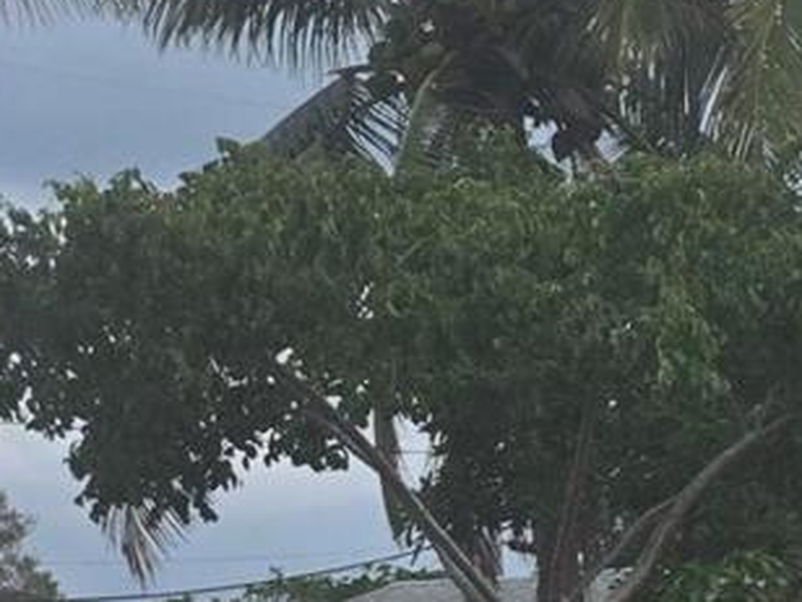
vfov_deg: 9.5
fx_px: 3545
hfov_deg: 10.0
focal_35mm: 153
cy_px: 839
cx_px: 2349
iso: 80
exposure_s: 1/1804
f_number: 1.8
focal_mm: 5.4
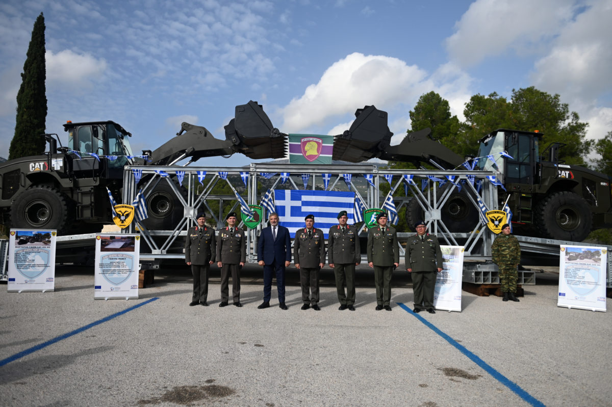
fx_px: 442
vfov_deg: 49.5
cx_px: 306
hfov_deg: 69.4
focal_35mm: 26
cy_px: 204
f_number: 2.8
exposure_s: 1/3200
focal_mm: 26
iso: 125
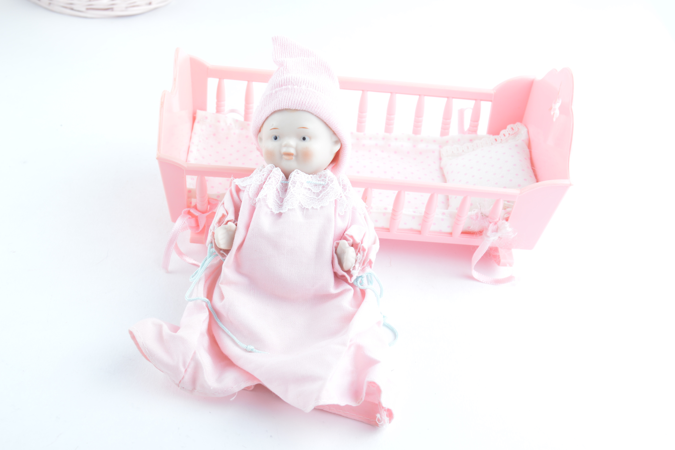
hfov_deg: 41.5
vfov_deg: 28.4
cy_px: 223
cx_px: 332
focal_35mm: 48
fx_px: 891
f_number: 9
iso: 100
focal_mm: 31
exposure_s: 1/25
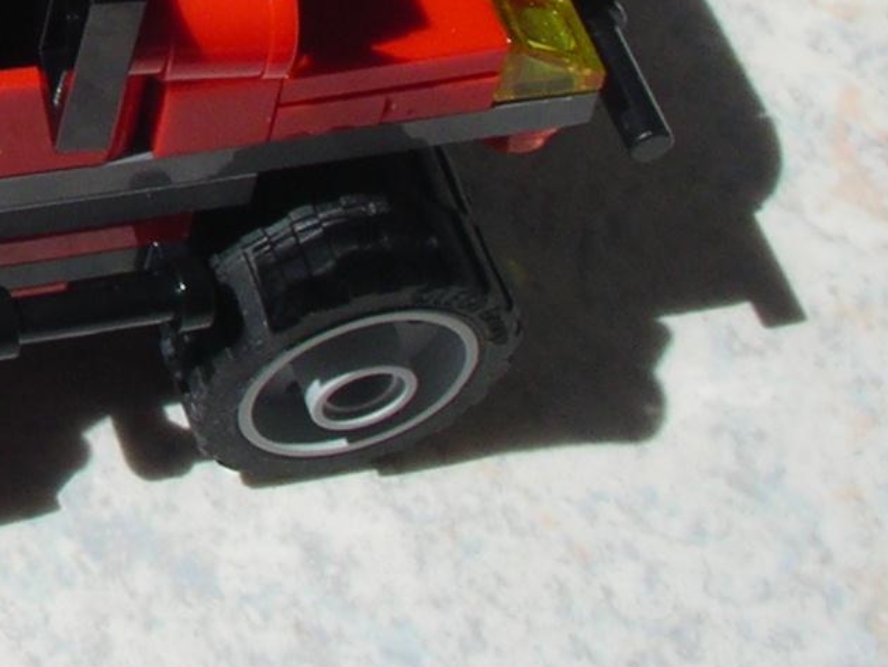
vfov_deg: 12.0
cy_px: -169
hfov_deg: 15.6
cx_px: -259
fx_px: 3080
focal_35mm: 120
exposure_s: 1/250
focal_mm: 5.7
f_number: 6.9
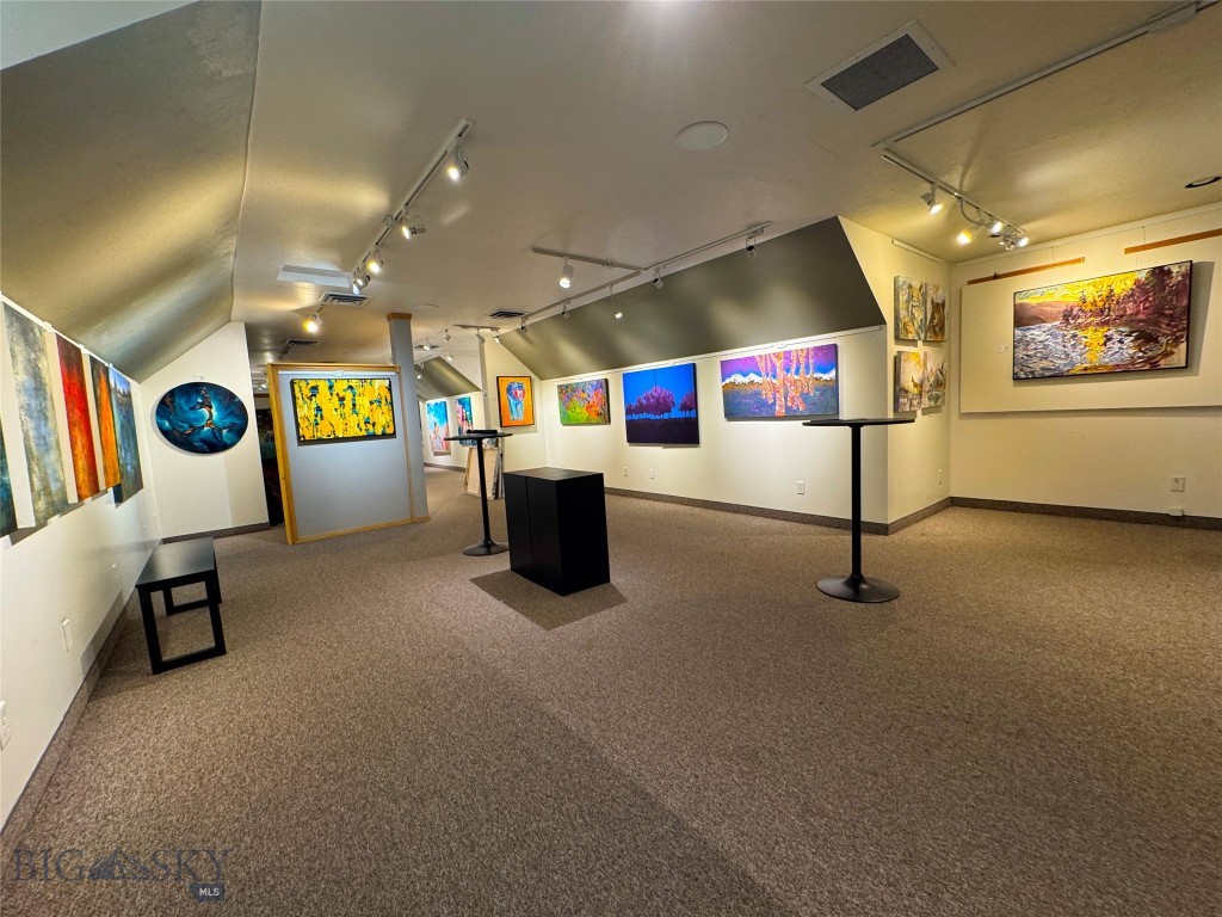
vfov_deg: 85.7
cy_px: 458
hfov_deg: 102.1
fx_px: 494
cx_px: 611
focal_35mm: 14
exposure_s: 1/60
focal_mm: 2.22
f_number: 2.2
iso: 200
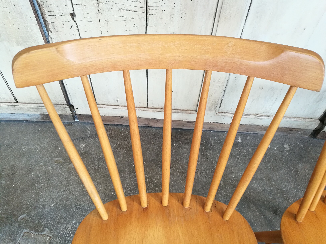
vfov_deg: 51.4
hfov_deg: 65.3
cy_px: 122
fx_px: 254
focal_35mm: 27
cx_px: 163
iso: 250
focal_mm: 4.5
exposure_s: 1/33.3
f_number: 2.2
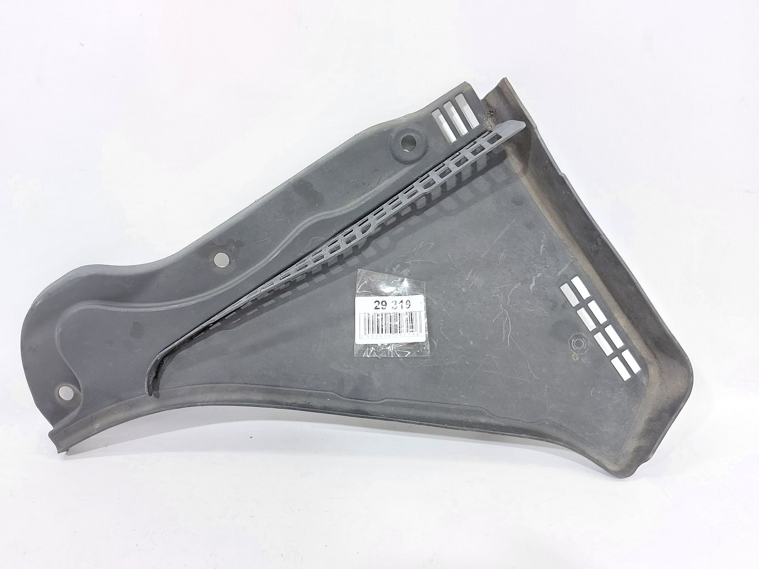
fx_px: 526
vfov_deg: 56.8
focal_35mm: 24
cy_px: 284
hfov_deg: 71.6
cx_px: 380
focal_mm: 5.23
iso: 200
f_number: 1.8
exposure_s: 1/33
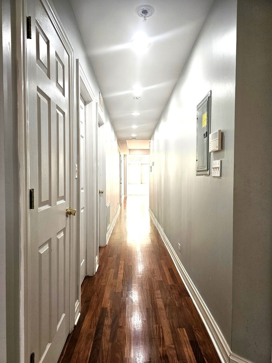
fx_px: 241
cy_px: 182
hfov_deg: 58.9
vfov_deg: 73.9
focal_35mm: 23
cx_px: 136
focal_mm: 6.3
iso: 160
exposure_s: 1/120
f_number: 1.7
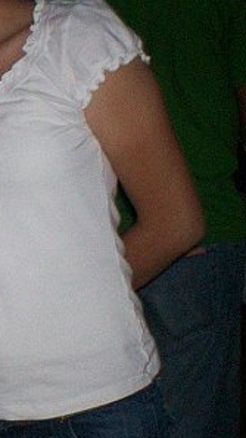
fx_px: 1728
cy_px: 219
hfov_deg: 7.5
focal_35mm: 149
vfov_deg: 14.4
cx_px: -366
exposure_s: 1/21.2
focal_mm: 6
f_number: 4.5
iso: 140
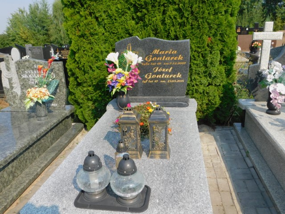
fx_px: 247
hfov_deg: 60.0
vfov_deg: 46.8
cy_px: 107
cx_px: 142
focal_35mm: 30
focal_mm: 5.3
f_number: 3.2
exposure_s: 1/1000
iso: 125
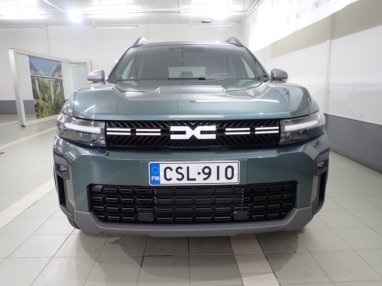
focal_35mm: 25
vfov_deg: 54.9
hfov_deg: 69.4
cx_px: 191
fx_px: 276
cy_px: 143
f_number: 2
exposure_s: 1/60
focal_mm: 4.5
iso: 200
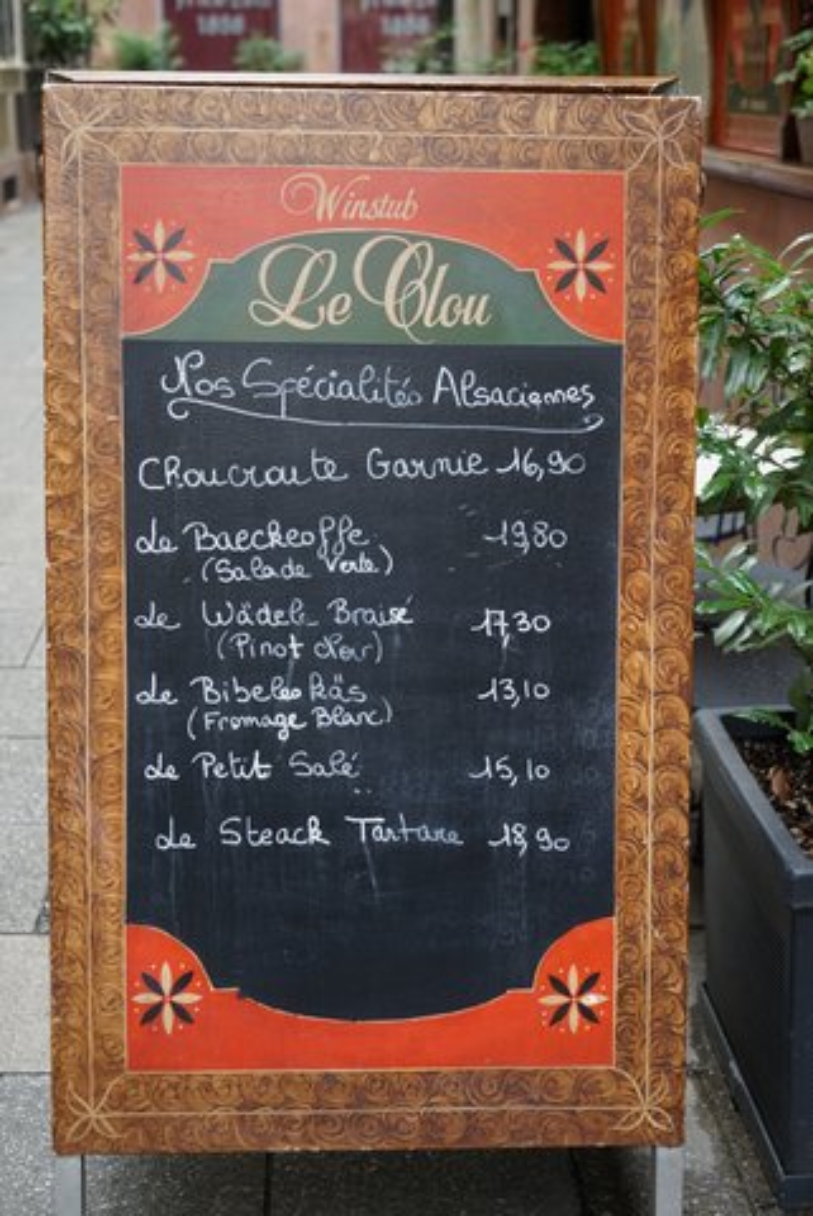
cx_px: 406
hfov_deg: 27.6
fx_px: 1656
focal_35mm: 49
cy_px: 608
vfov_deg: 40.3
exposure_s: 1/160
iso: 400
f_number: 4
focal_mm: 49
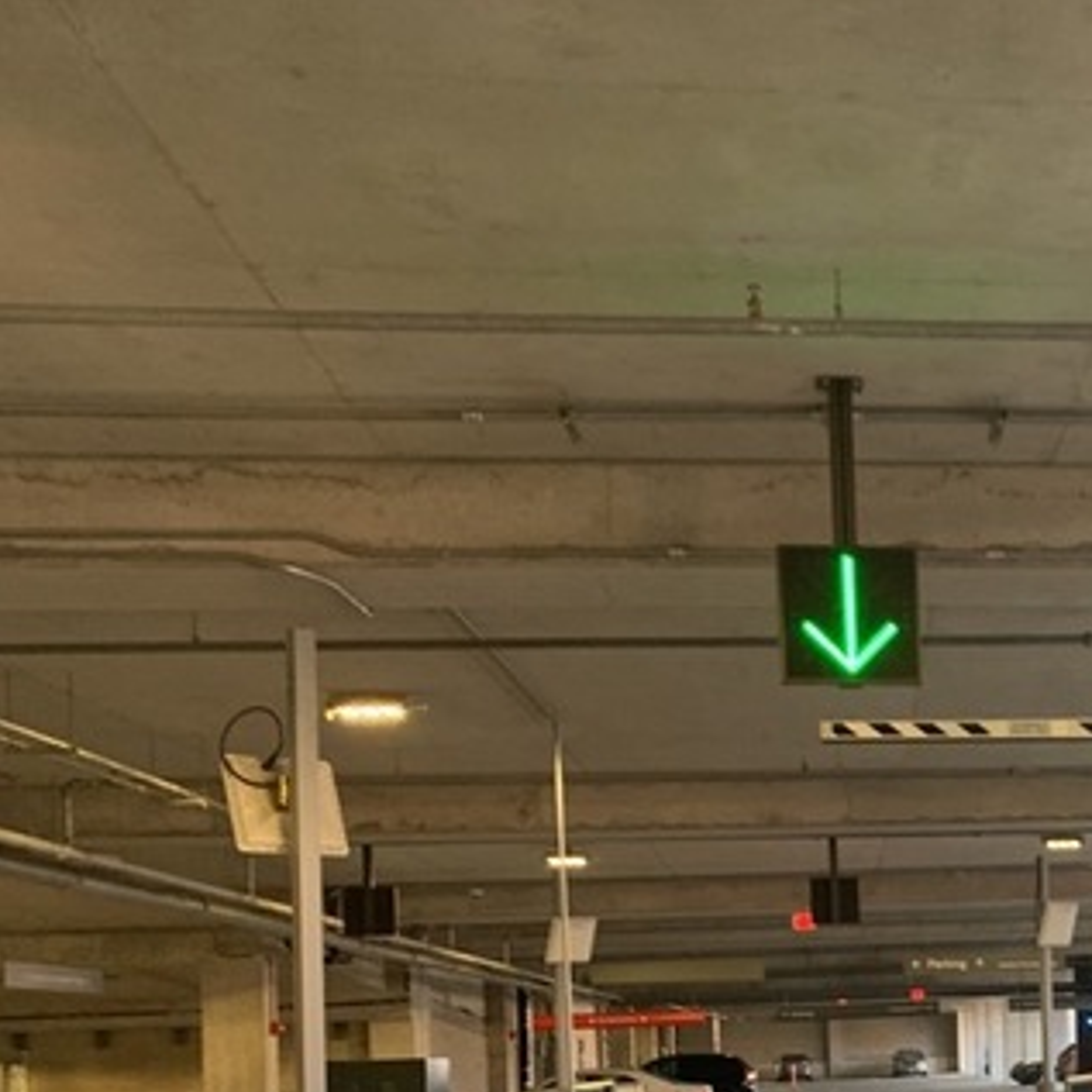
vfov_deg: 28.4
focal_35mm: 58
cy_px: 989
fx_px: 2070
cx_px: 1261
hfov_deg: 26.7
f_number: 1.8
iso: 100
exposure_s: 1/71
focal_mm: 4.25
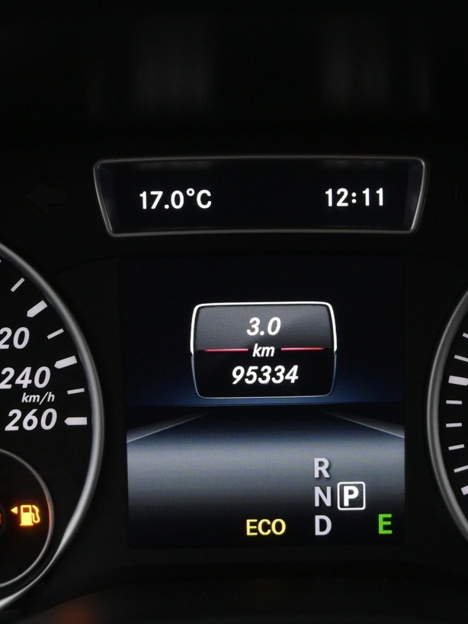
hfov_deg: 18.8
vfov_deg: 24.9
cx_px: 271
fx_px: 1415
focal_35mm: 78
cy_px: 358
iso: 2500
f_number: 4.5
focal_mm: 27.5
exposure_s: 1/80
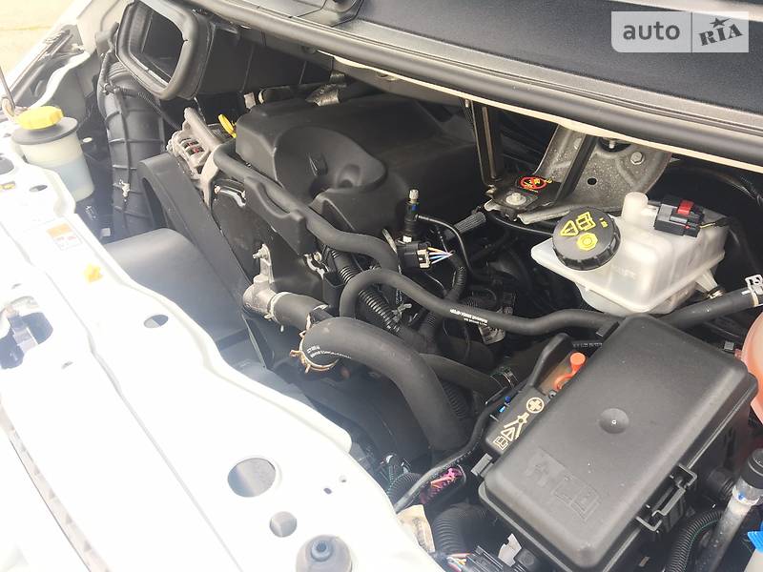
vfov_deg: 48.2
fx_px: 639
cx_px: 382
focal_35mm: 29
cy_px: 286
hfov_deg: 61.7
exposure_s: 1/50
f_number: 2.2
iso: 25
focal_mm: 4.2
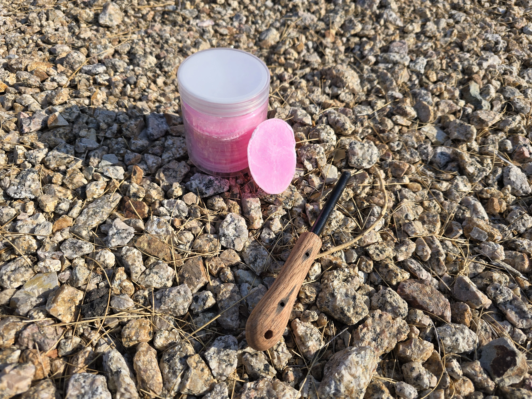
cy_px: 200
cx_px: 266
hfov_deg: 73.9
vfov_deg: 58.9
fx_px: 353
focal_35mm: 23
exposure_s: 1/845
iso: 12
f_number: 1.7
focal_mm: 6.3
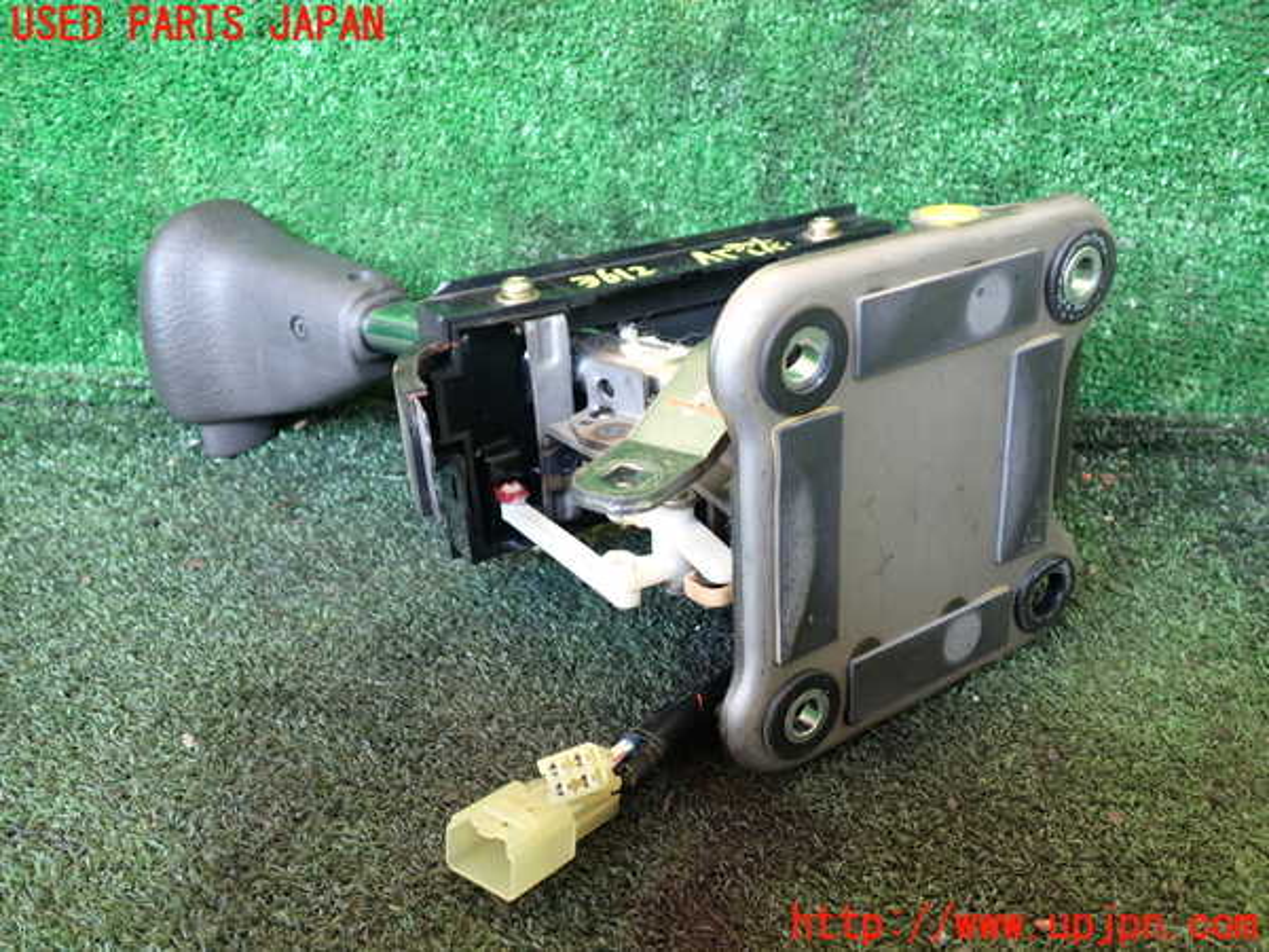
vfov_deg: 46.8
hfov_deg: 60.0
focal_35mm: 30
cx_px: 634
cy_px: 476
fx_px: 1100
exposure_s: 1/30
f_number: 2.3
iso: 200
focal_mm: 5.4
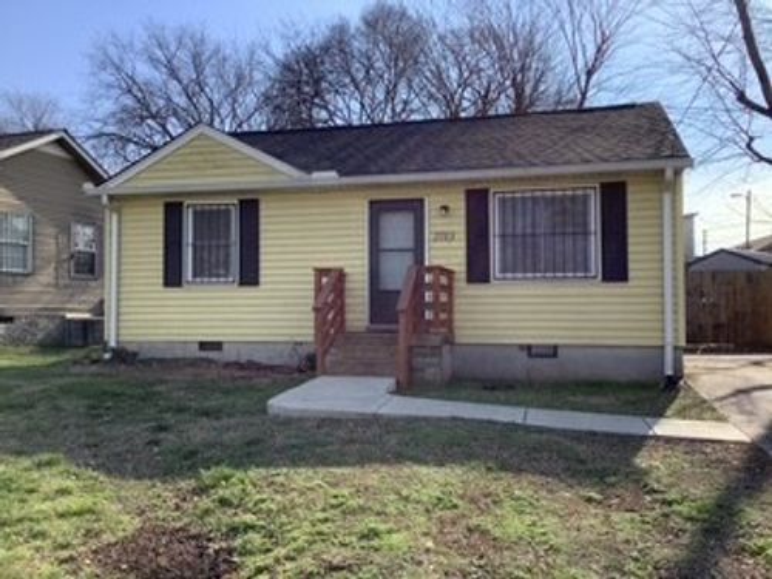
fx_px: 691
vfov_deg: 45.4
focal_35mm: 31
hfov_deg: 58.4
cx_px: 386
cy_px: 290
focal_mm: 3.3
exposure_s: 1/578
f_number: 2.4
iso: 25
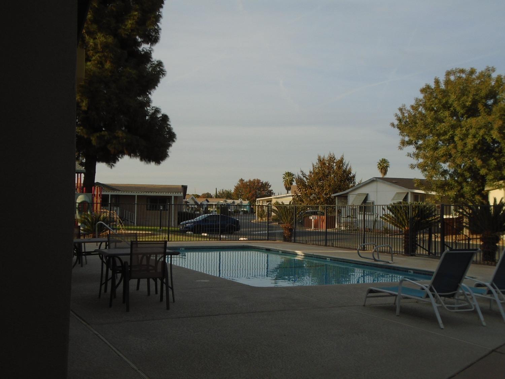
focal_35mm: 42
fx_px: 613
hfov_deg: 44.8
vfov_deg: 34.3
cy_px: 190
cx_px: 252
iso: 100
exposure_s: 1/500
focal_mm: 7.4
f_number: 4.1
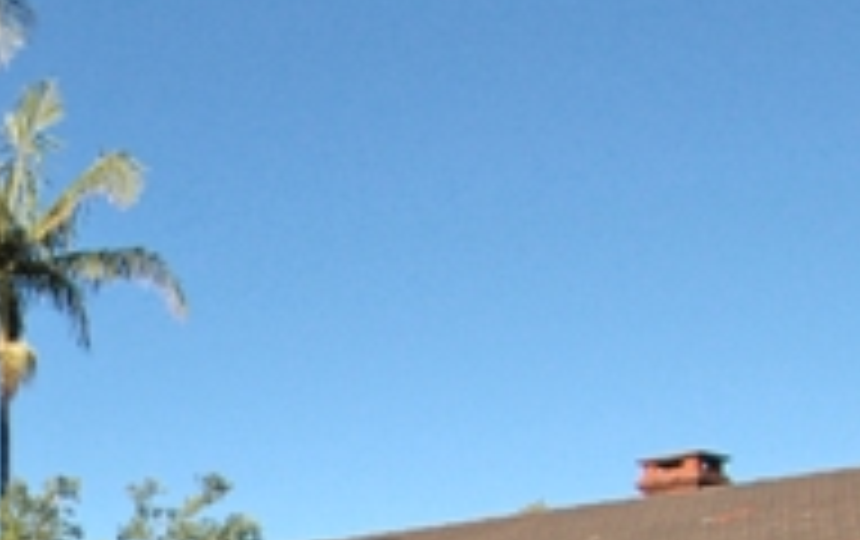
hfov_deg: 24.0
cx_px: -225
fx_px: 1800
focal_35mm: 77
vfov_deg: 15.9
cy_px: 760
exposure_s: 1/320
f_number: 9
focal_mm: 15
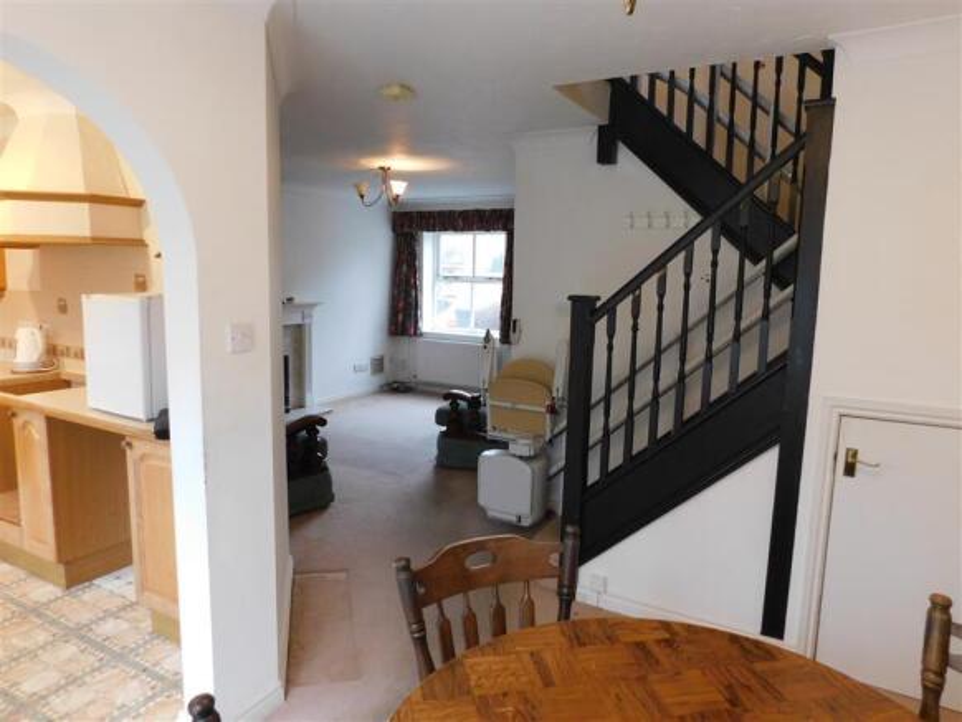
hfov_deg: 73.9
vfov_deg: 58.9
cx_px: 481
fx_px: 639
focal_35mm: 23
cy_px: 361
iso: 400
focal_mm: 4
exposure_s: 1/25
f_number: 3
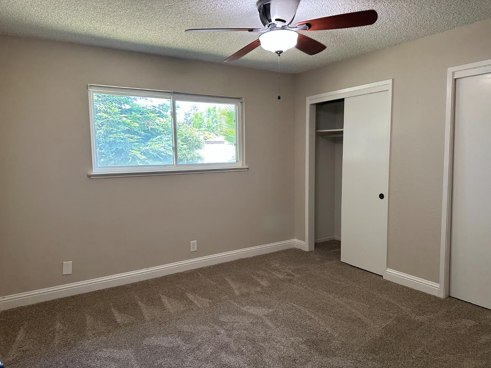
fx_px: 340
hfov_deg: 71.6
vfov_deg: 56.8
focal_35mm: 24
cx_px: 246
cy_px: 184
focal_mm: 6.86
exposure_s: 1/120
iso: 250
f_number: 1.78
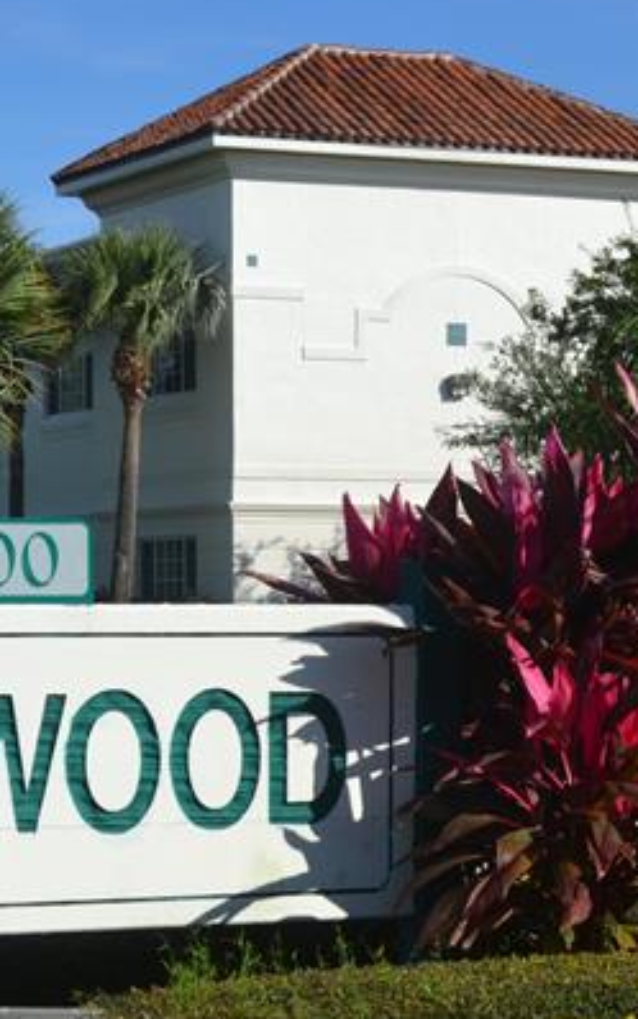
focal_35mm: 110
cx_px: 164
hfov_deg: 11.9
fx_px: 3058
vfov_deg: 18.9
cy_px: 589
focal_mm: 28
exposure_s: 1/320
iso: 100
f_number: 8
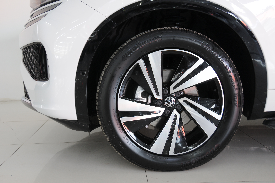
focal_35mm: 46
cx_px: 138
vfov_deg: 28.9
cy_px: 92
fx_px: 355
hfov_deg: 42.4
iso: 200
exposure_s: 1/15
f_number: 4.8
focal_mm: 31
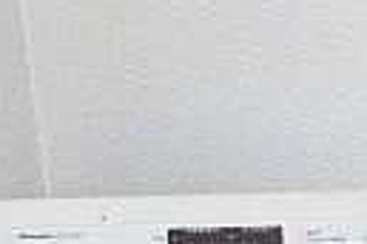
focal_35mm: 103
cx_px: 171
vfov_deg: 12.1
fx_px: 1050
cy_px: 451
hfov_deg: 19.8
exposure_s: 1/30
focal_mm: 3.58
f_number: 2.8
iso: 800
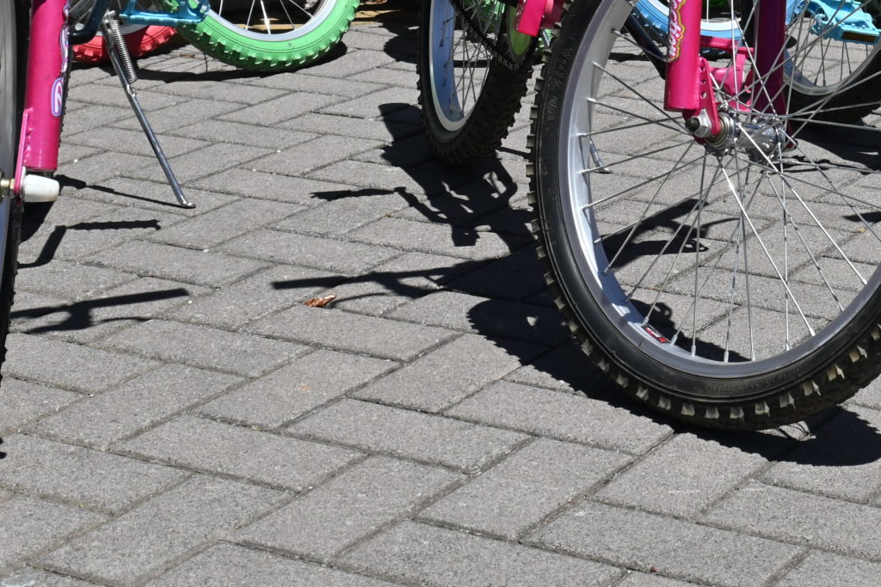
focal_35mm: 90
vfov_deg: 14.9
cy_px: -32
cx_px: 695
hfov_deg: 22.3
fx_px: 2203
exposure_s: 1/500
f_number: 8
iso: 100
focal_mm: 24
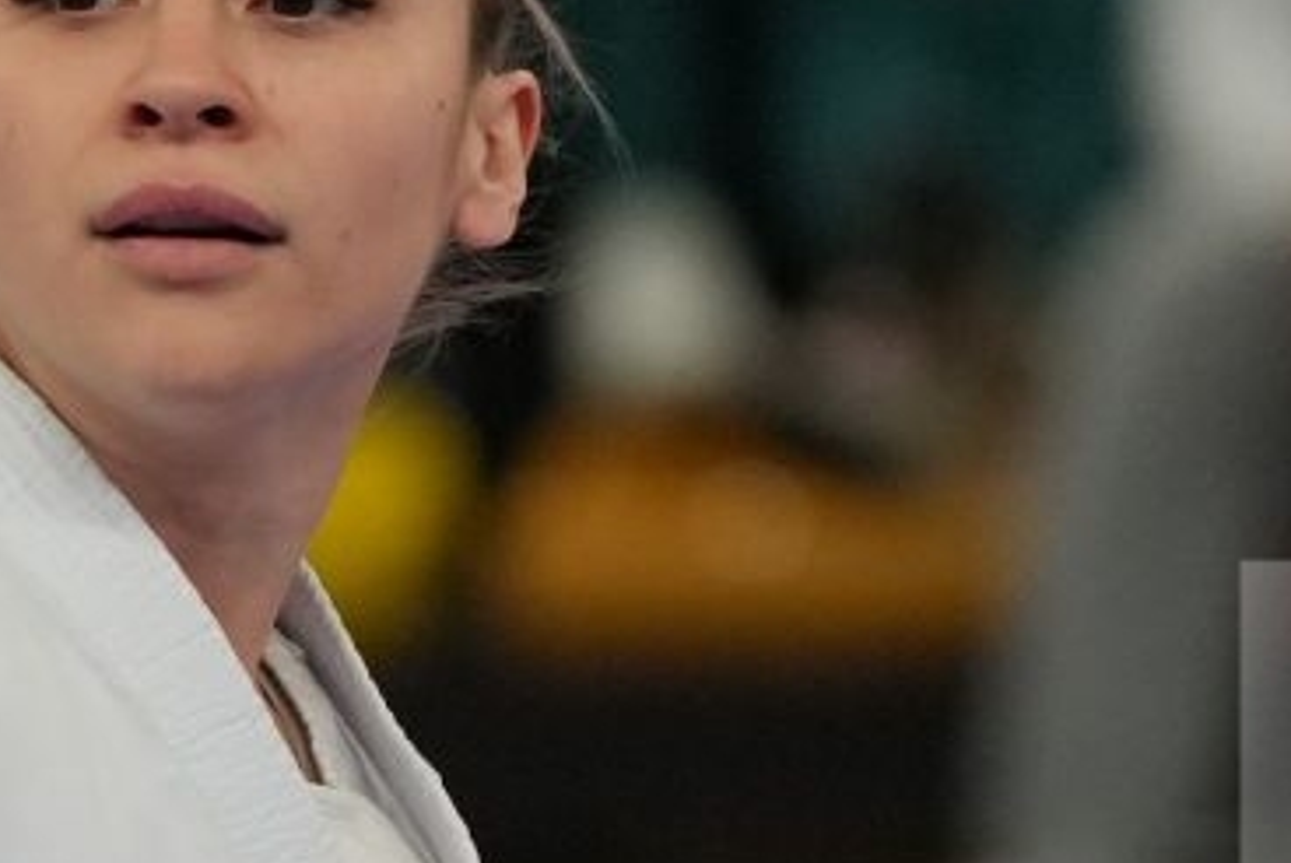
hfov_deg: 1.4
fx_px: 52612
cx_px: 379
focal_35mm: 1466
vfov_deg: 0.9
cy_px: 881
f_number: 2.8
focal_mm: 200
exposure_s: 1/1000
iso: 1600
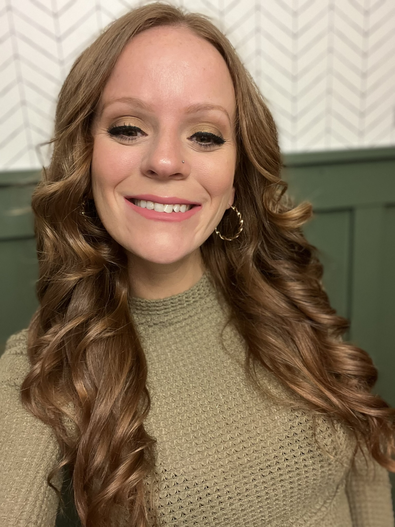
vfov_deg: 60.0
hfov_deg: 46.8
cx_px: 198
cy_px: 264
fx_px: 456
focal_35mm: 30
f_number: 2.2
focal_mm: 2.71
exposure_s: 1/60
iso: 200
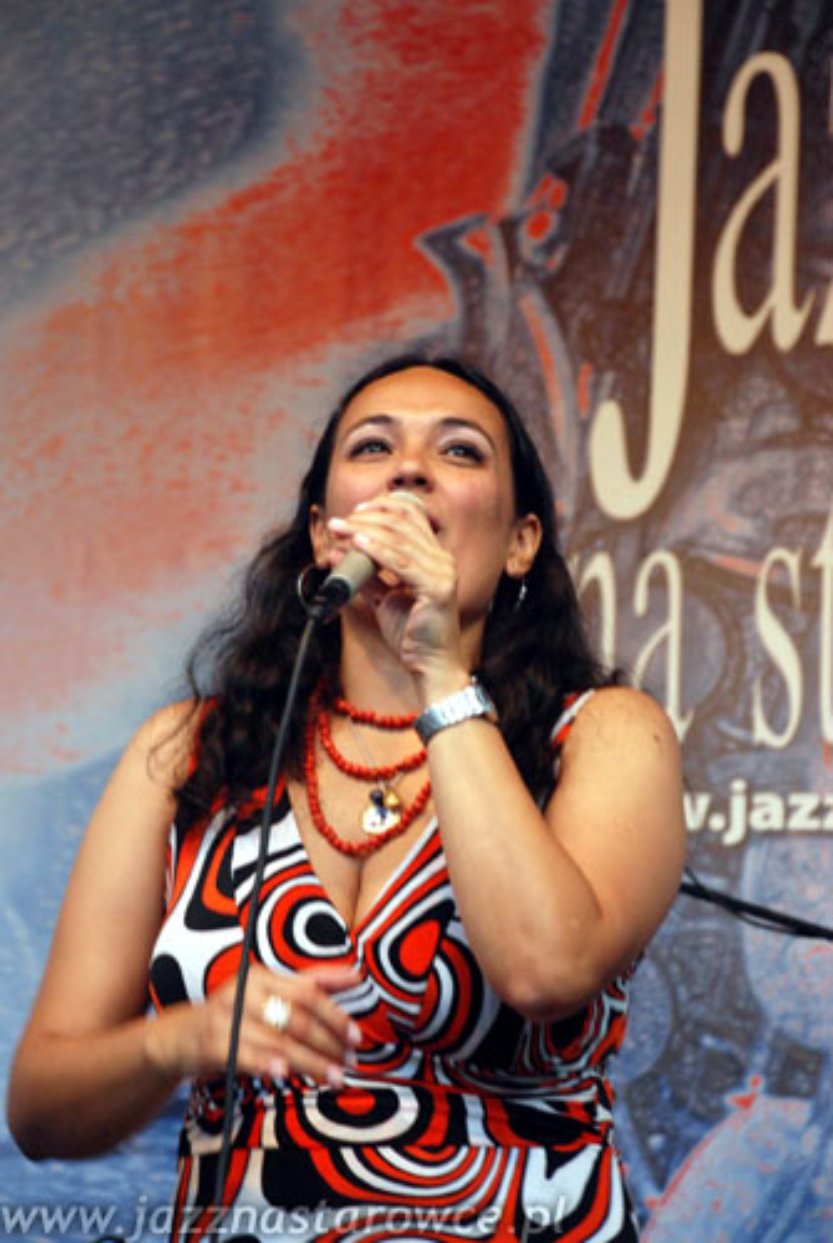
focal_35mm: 128
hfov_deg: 10.8
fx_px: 4410
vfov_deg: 16.0
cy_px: 622
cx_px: 416
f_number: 5.6
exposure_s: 1/50
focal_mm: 85
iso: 800
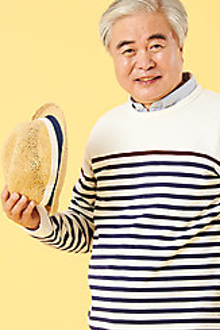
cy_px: 166
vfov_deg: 7.6
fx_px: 2480
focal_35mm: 271
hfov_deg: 5.1
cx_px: 142
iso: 100
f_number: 8
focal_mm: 165
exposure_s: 1/125
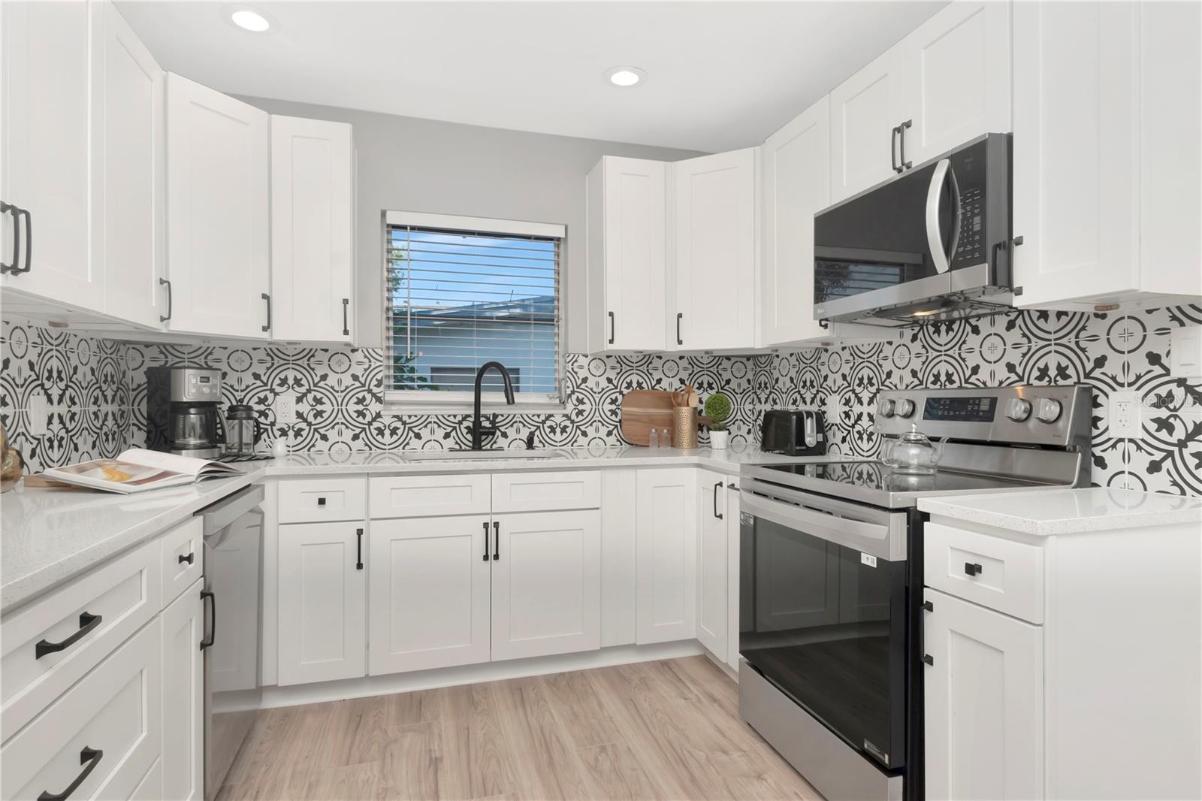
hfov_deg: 85.4
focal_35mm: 20
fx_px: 651
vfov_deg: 63.2
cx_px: 601
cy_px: 400
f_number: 9
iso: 500
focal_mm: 13
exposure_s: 1/200
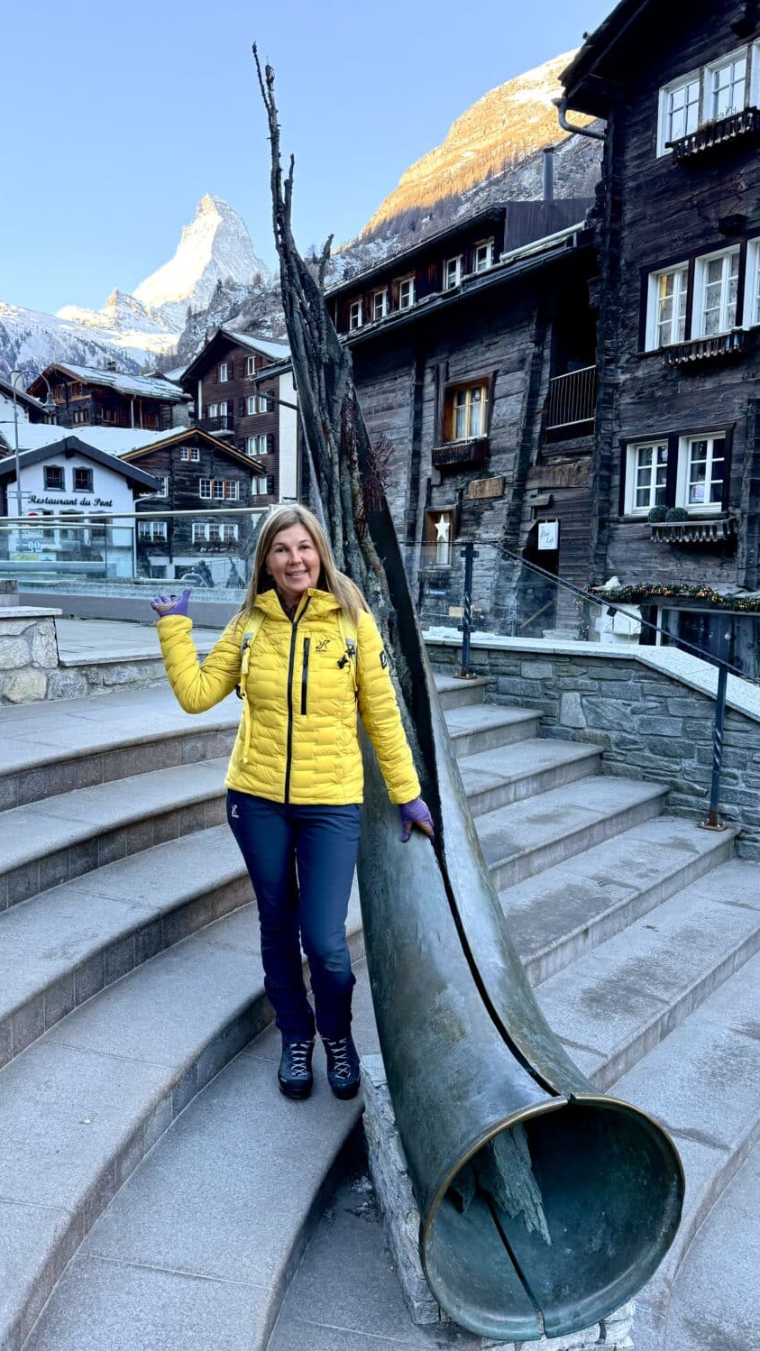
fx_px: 967
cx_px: 297
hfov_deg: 42.7
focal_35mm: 27
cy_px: 669
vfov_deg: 69.9
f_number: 1.78
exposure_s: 1/243
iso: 100
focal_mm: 6.76
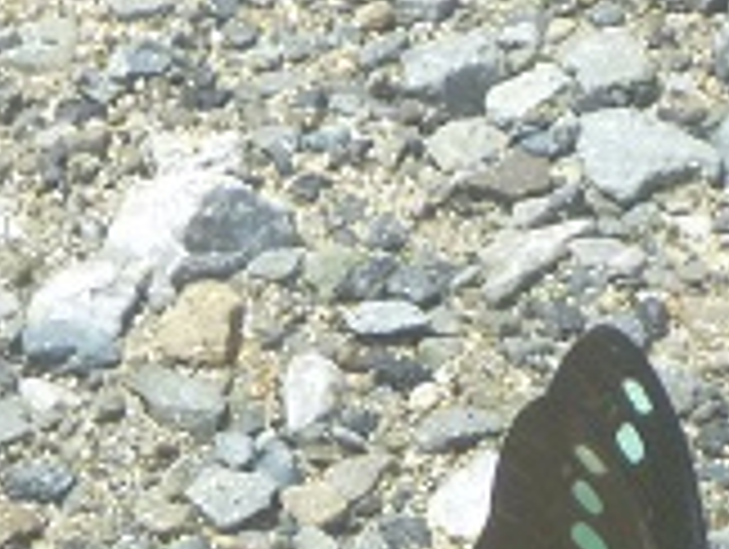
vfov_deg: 5.3
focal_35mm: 281
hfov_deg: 7.0
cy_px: 626
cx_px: 603
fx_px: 5927
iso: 200
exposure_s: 1/500
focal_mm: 10.4
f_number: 5
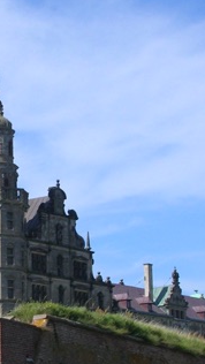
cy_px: 234
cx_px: -40
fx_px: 1226
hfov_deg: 9.4
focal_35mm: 127
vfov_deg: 16.9
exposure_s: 1/83.8
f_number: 9.9
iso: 50
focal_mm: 7.7
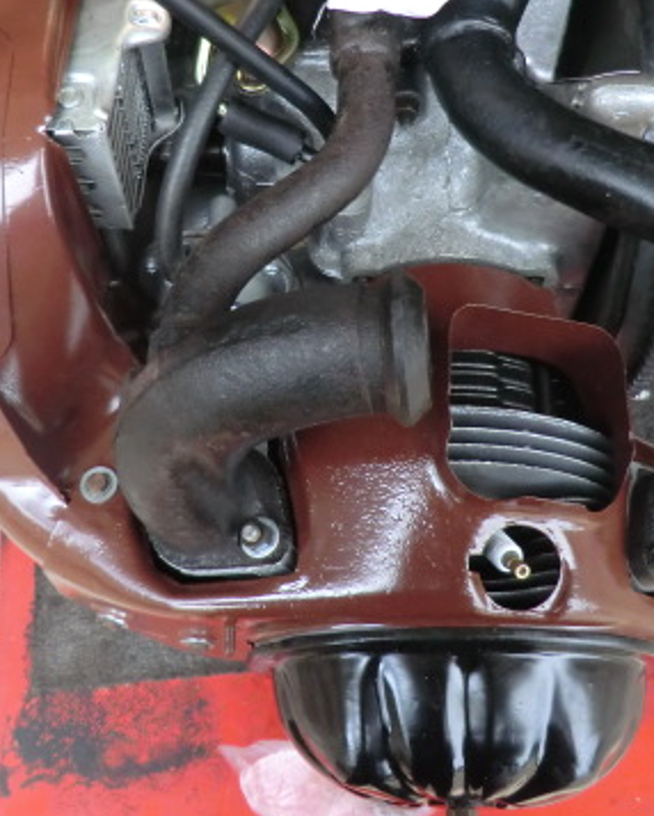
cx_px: 313
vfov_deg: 43.5
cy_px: 318
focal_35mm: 42
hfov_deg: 35.7
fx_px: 1015
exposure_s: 1/25
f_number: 3.2
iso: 400
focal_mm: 4.3
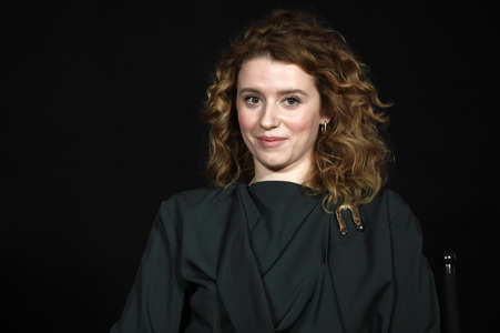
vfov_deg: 6.9
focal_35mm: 200
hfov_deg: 10.3
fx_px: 2776
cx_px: 250
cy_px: 166
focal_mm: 200
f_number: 4
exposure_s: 1/200
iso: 2500
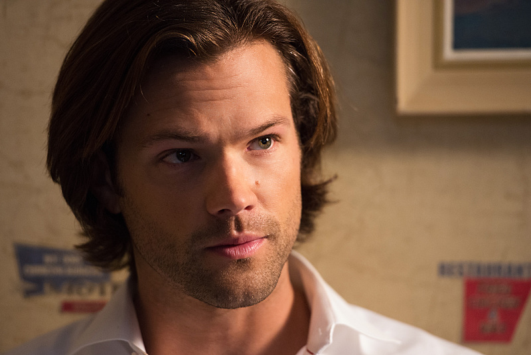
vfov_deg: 6.9
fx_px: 2951
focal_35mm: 200
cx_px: 266
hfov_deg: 10.3
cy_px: 178
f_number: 2.8
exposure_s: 1/100
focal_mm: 200
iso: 2500
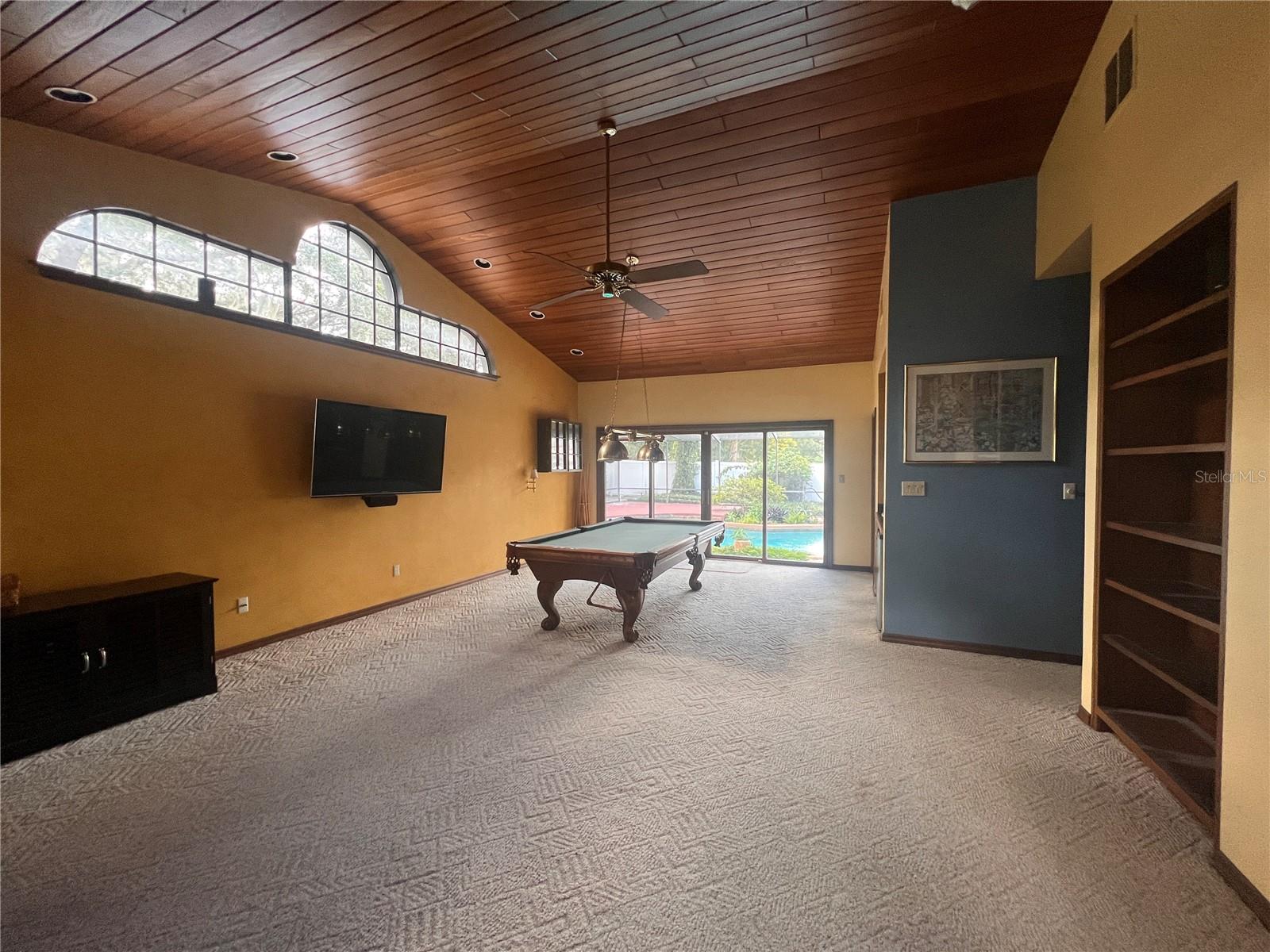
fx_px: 477
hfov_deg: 106.2
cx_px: 635
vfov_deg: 89.9
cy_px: 476
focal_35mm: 13
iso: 200
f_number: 1.8
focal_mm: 1.57
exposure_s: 1/60
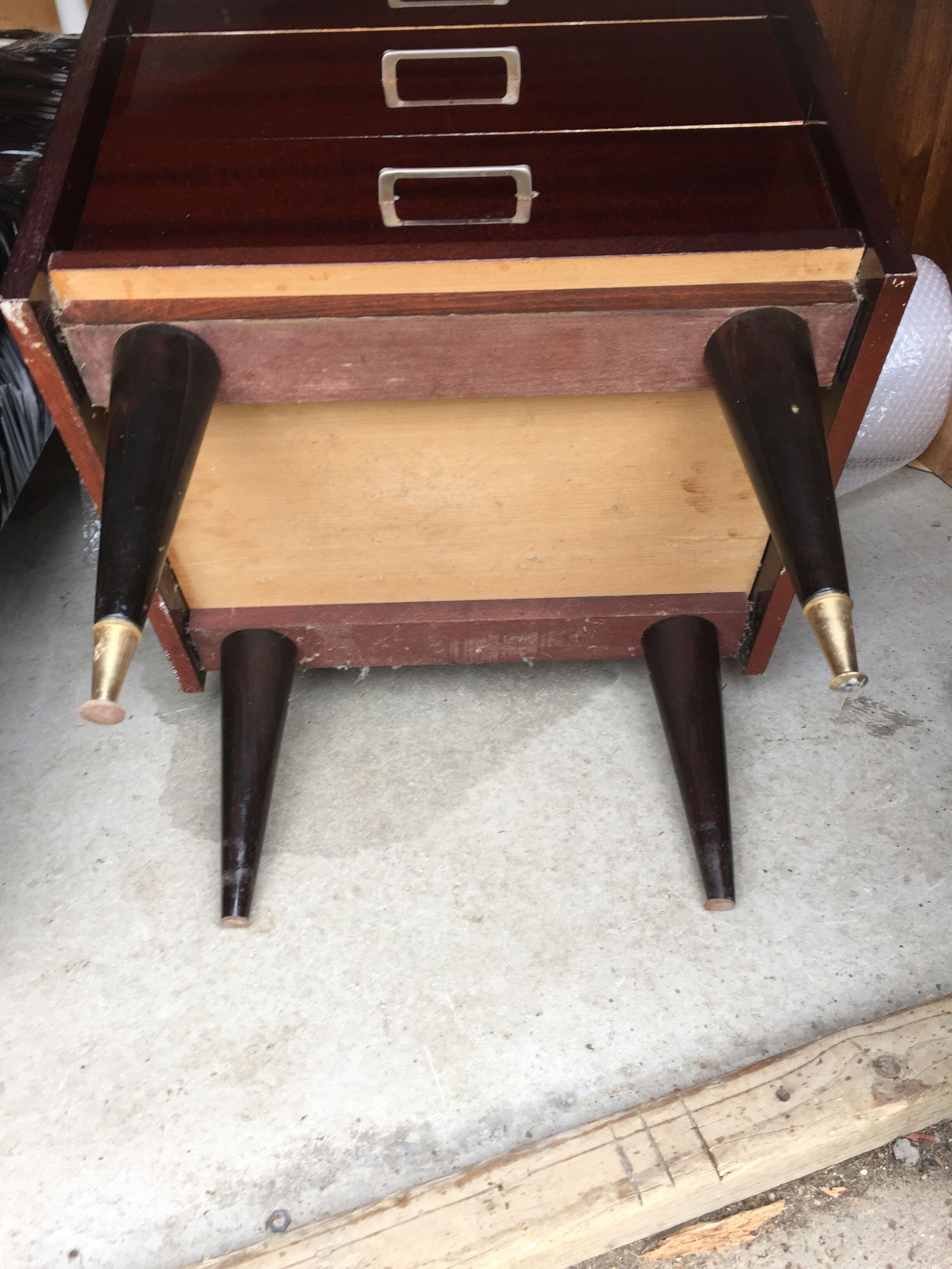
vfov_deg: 61.7
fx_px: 1063
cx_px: 476
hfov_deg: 48.2
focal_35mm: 29
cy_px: 634
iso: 32
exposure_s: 1/50
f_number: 2.2
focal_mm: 4.15
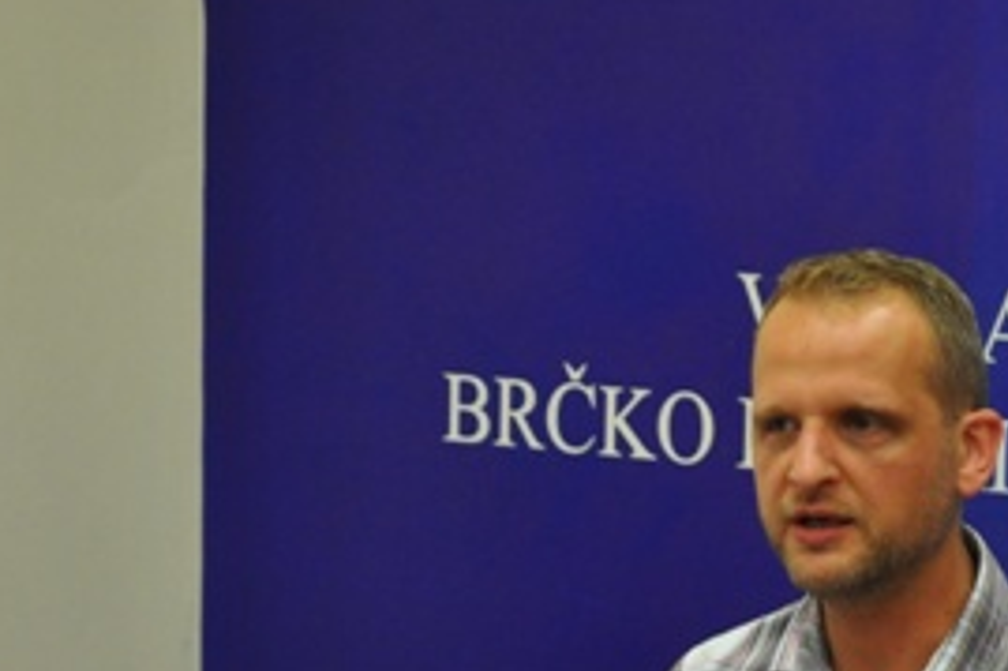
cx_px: 615
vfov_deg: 8.0
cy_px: 605
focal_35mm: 171
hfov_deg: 12.0
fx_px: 4785
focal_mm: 48
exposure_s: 1/40
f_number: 5.3
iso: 800
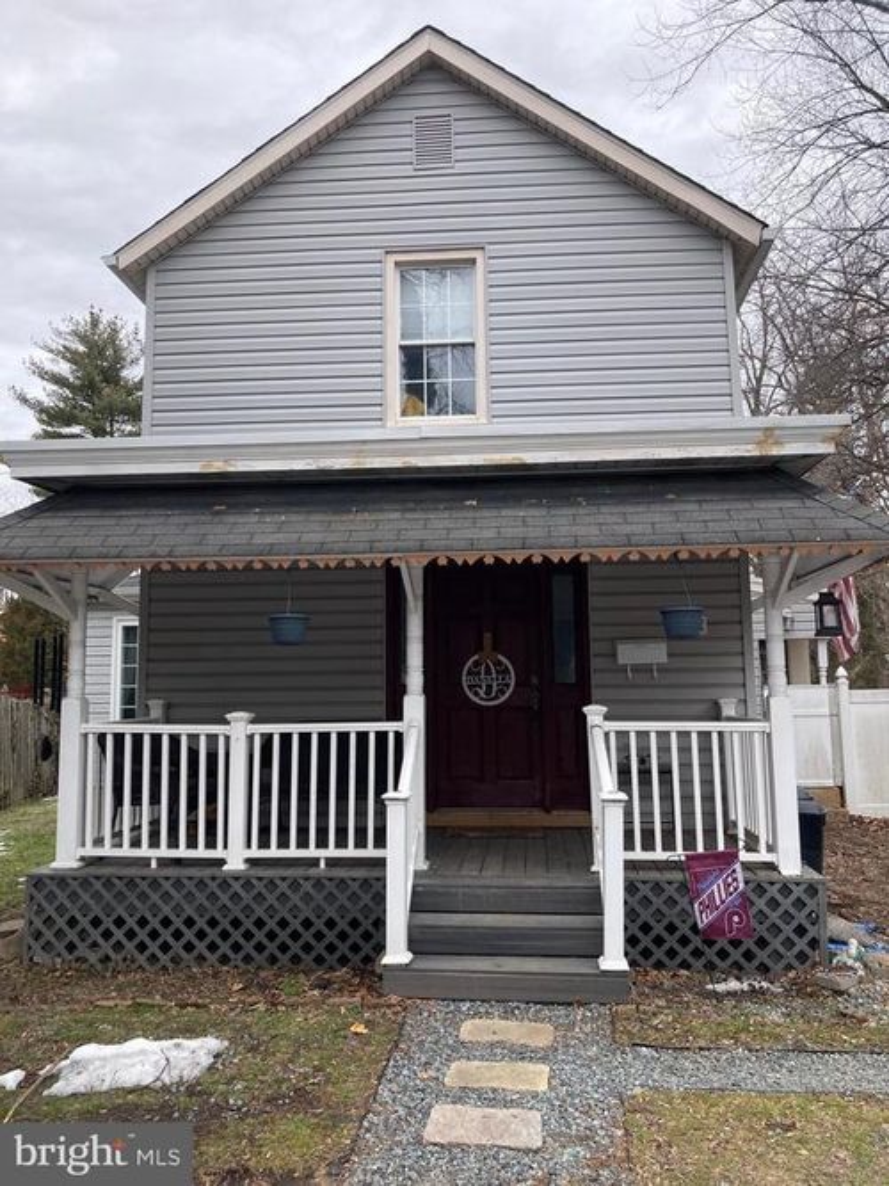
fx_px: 959
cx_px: 444
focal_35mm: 28
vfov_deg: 63.5
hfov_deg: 49.7
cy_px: 593
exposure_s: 1/585
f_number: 1.8
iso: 20
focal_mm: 3.99
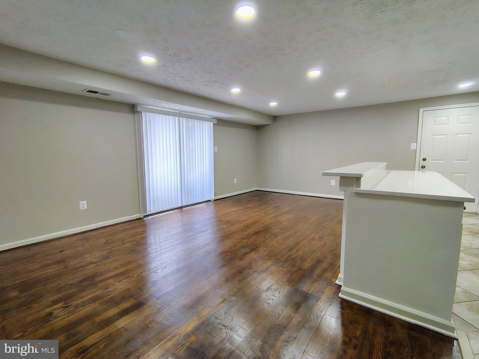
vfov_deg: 78.1
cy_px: 180
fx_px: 221
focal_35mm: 16
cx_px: 240
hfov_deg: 94.5
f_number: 2.2
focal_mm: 2.13
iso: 489
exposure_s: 1/60
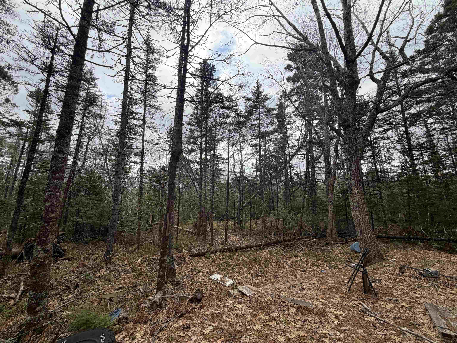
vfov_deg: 85.7
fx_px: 185
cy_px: 172
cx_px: 228
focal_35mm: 14
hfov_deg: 102.1
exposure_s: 1/502
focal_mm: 2.22
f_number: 2.2
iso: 40
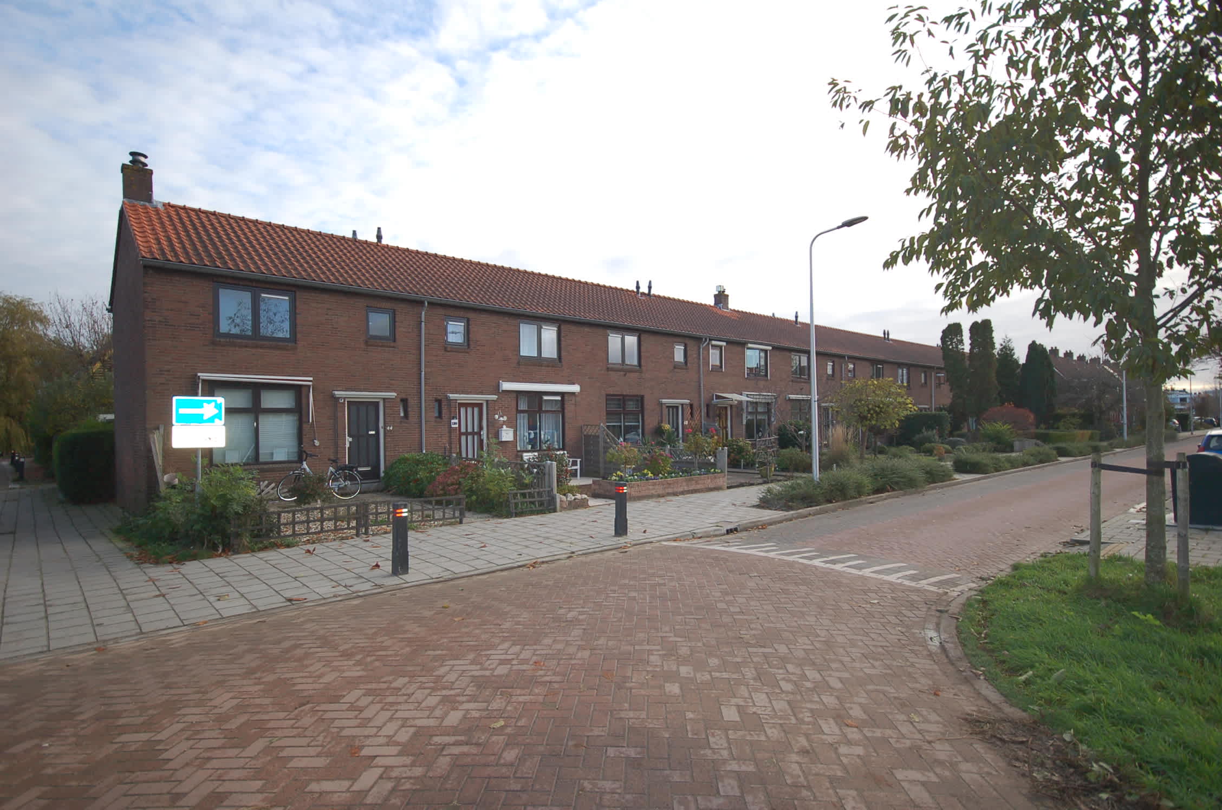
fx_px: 610
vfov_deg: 67.2
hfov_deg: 90.1
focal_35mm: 18
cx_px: 611
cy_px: 405
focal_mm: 12
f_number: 5
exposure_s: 1/500
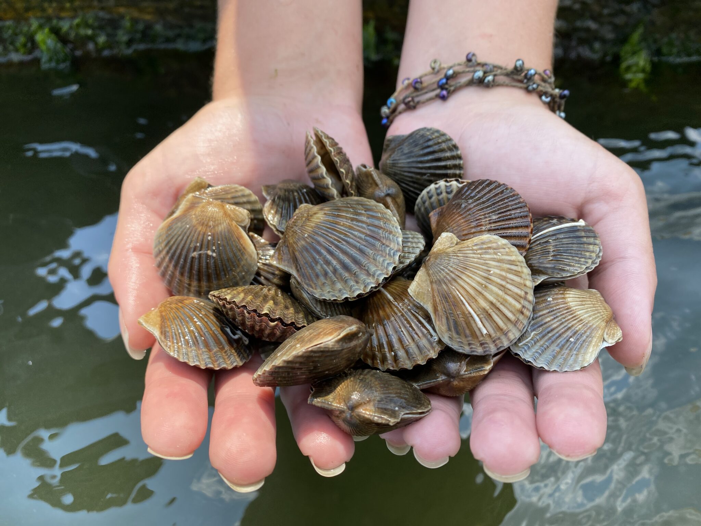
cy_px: 263
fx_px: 527
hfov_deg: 67.3
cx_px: 350
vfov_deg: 53.1
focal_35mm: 26
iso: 32
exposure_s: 1/949
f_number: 1.8
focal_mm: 4.25
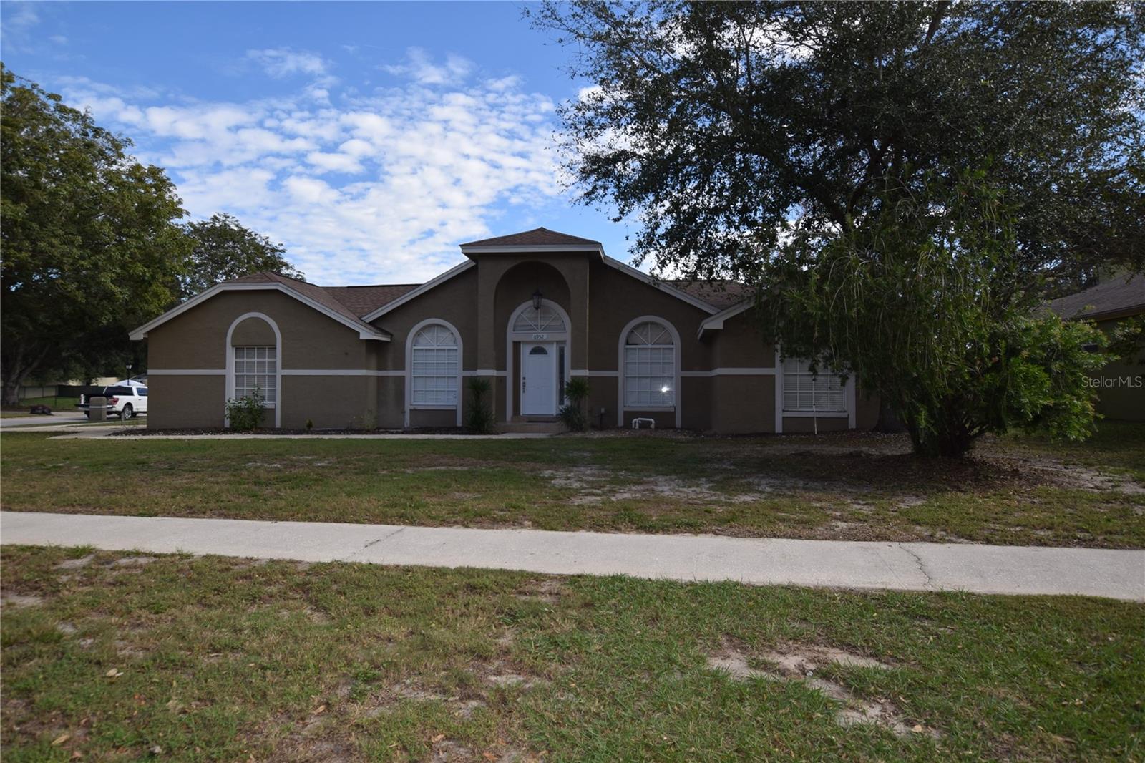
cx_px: 572
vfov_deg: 59.5
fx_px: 668
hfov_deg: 81.2
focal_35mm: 21
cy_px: 382
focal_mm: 14
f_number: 9
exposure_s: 1/200
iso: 100
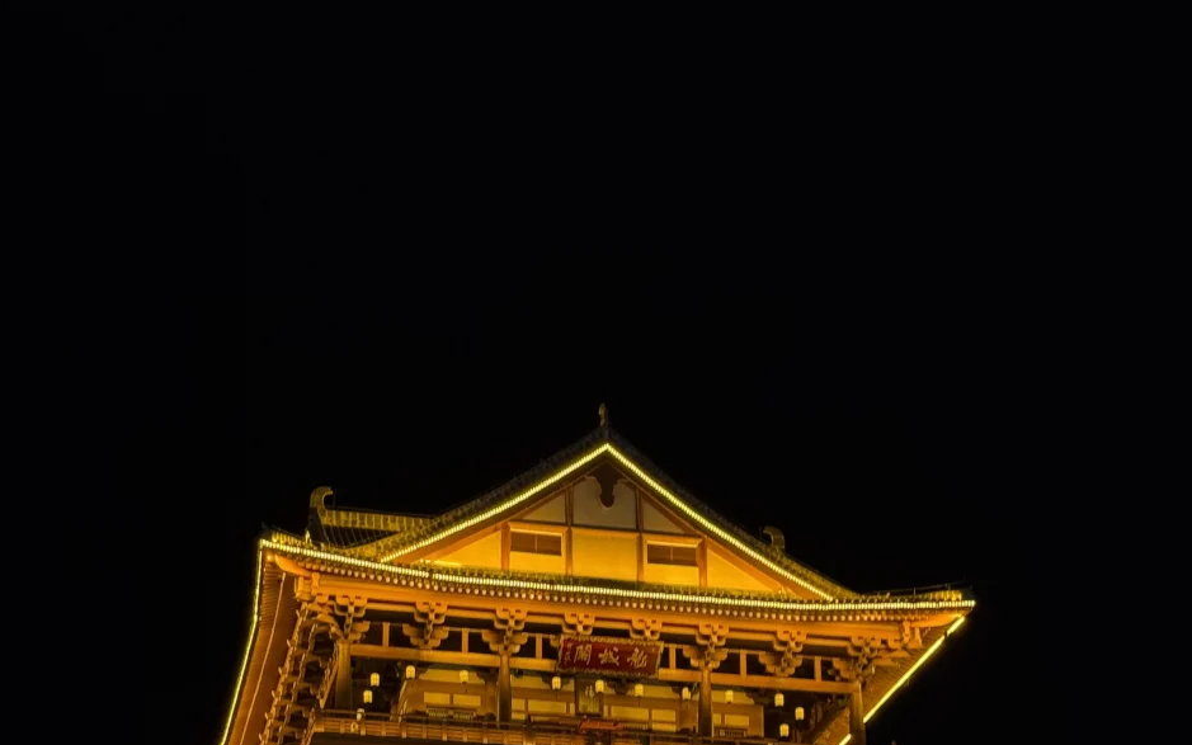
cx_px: 566
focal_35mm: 78
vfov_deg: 16.4
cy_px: 742
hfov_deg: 26.5
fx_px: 2534
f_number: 1.78
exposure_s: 1/50
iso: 64
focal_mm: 6.76
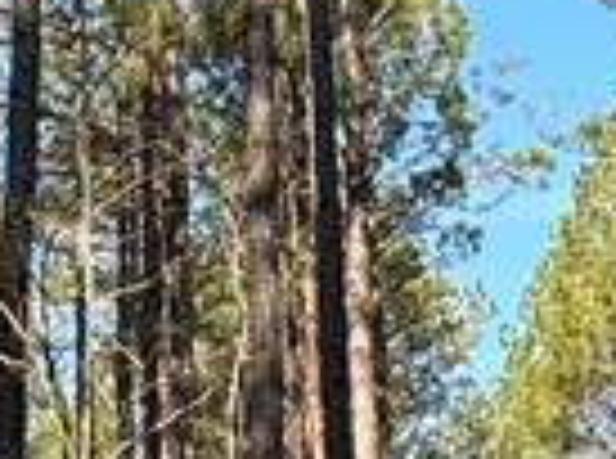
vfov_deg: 14.0
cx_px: 103
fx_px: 1864
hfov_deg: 18.6
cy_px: 148
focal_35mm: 105
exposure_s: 1/505
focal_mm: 2.22
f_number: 2.2
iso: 50
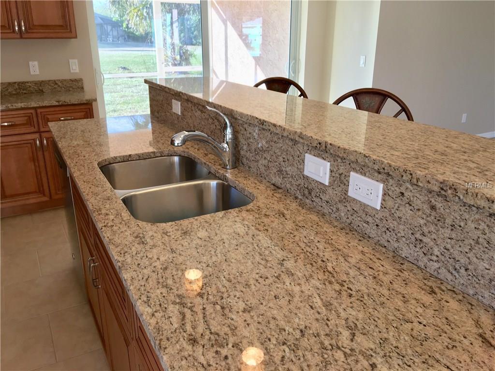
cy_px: 186
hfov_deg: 61.7
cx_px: 248
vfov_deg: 48.2
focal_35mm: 29
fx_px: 415
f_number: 2.2
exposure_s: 1/60
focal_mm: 4.15
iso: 25
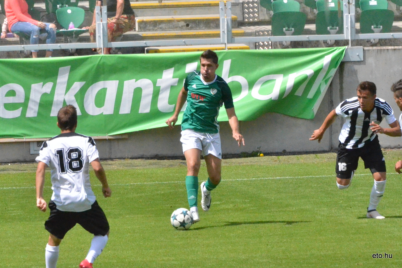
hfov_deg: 4.6
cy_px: 134
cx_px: 201
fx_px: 5027
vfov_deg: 3.1
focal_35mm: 450
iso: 6400
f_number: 14
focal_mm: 300
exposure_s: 1/8000
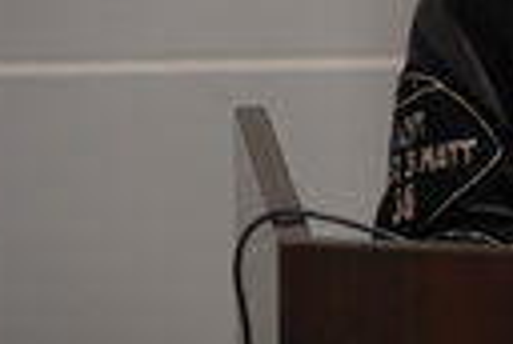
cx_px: 1078
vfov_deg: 4.4
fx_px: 4471
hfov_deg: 6.4
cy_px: -100
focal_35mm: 313
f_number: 2.8
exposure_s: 1/160
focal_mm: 67
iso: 1600
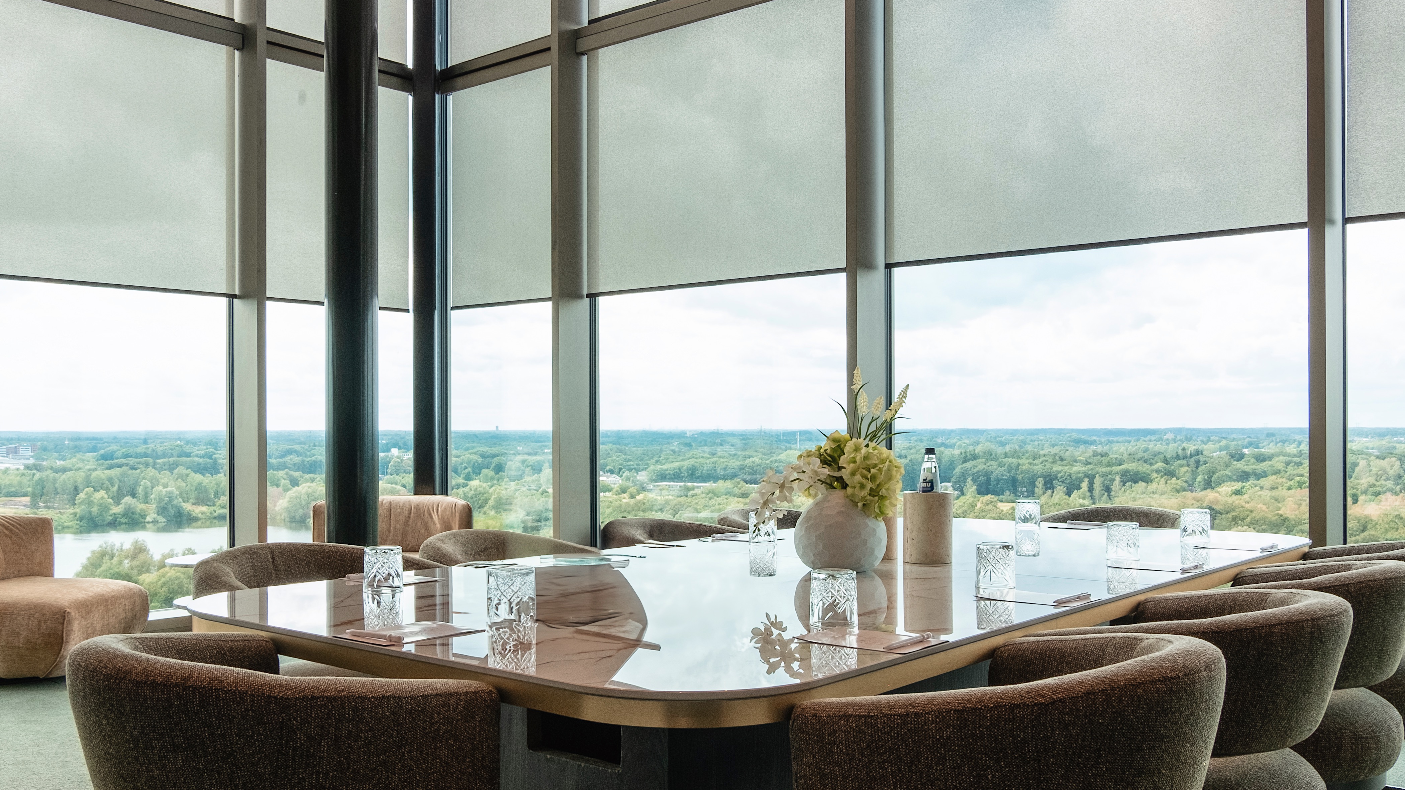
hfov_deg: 57.9
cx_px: 642
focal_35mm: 34
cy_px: 434
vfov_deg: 34.6
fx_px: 1267
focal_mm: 15
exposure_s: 1/30
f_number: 11
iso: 320
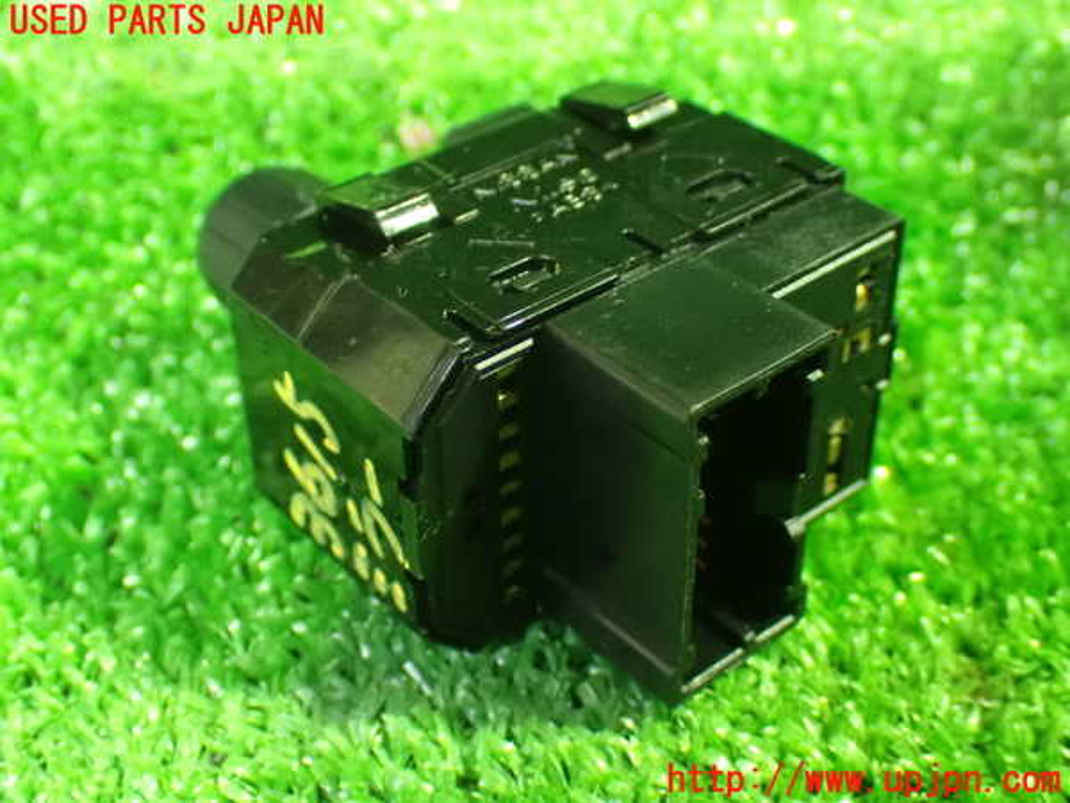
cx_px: 535
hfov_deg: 38.2
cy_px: 402
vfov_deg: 29.1
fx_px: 1546
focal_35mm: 50
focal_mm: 9.01
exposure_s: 1/13
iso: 1600
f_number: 3.2
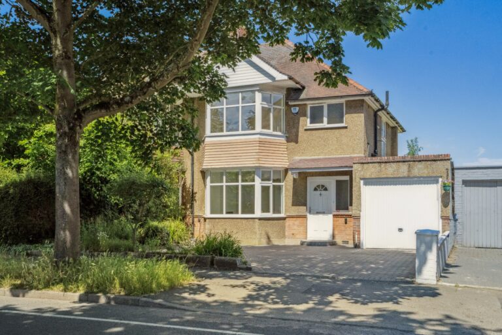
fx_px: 488
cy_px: 168
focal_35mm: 35
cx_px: 251
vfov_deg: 37.9
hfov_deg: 54.4
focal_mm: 35
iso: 6400
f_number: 10
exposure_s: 1/4000
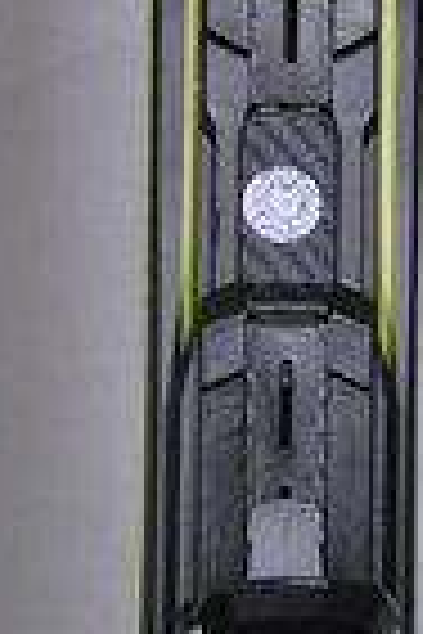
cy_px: 243
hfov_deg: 3.6
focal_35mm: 383
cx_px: 38
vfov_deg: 5.4
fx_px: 6750
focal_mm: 80
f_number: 8
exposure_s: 1/125
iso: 3200
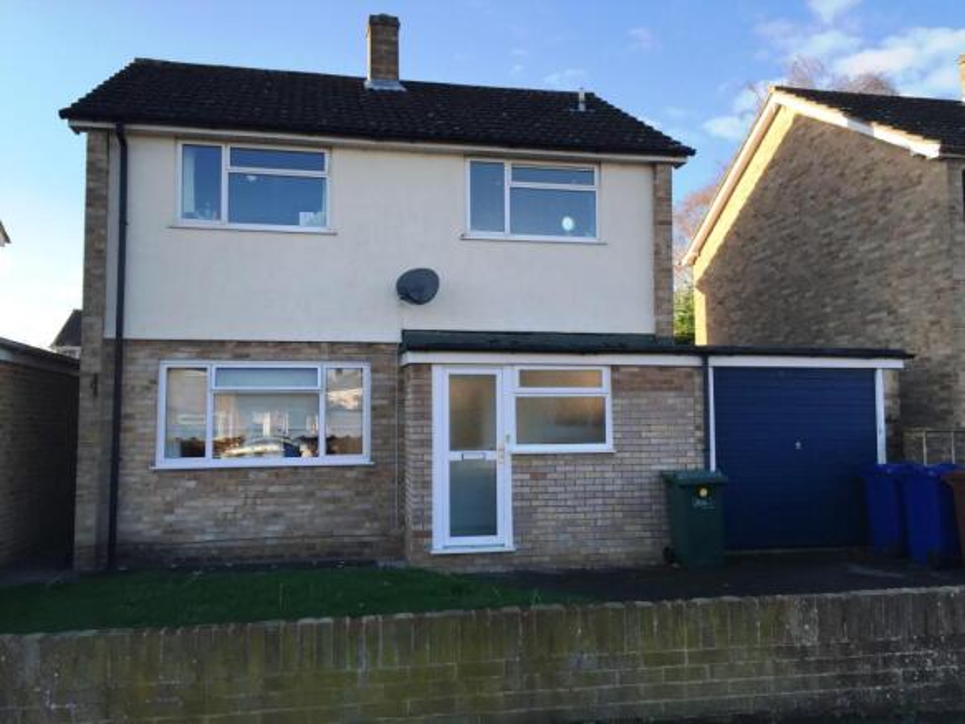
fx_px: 808
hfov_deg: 61.7
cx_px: 482
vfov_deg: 48.2
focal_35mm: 29
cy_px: 362
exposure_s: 1/507
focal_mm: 4.15
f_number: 2.2
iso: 32
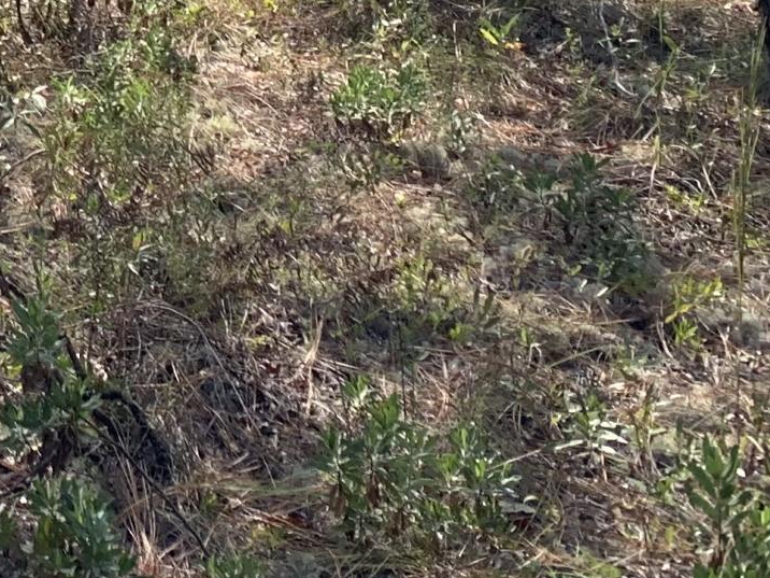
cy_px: -530
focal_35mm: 109
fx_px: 2425
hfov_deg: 16.0
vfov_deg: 12.2
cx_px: -493
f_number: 1.8
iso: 25
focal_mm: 4.25
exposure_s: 1/1076
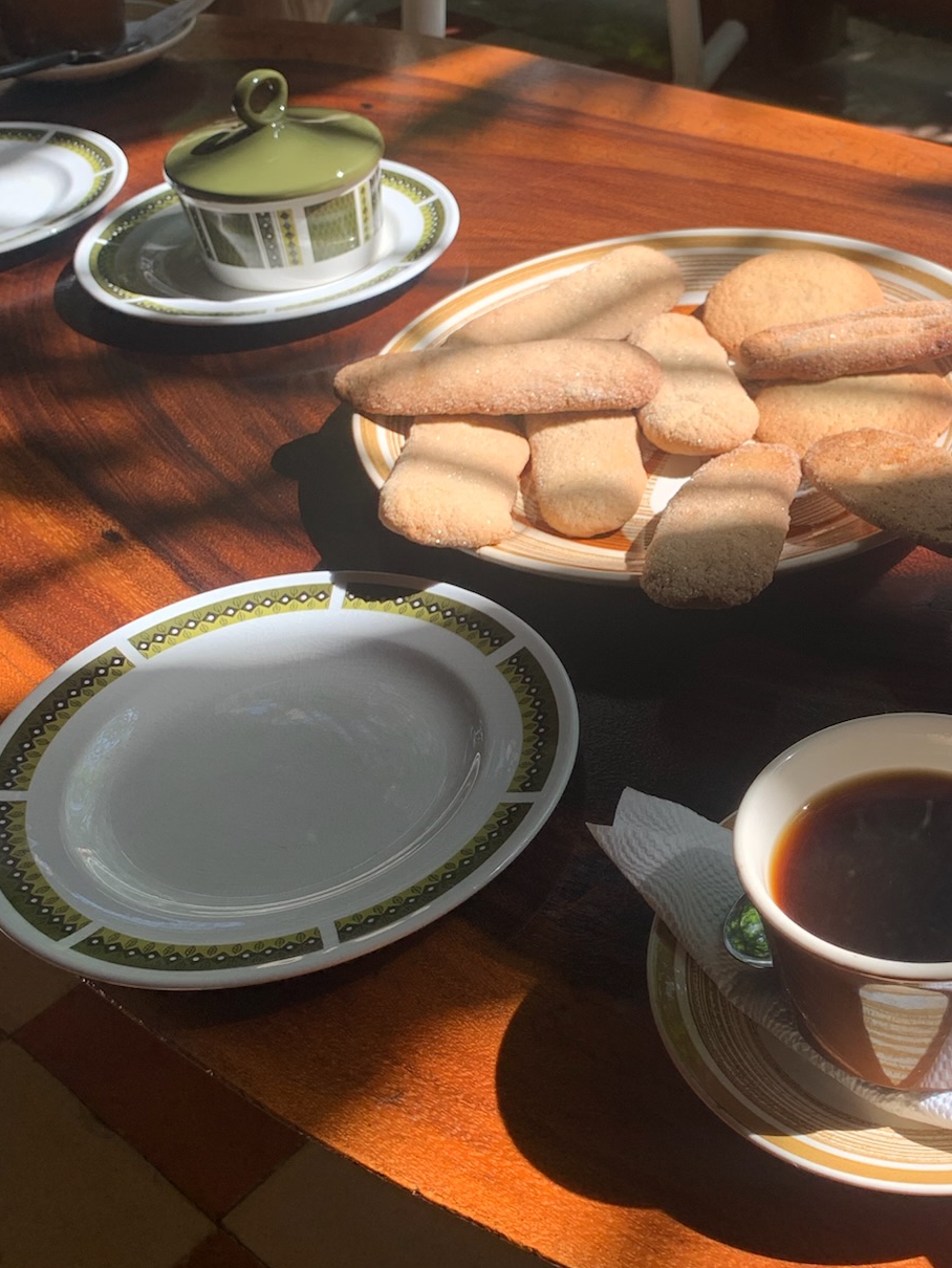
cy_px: 640
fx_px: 1613
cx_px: 733
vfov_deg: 42.9
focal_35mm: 44
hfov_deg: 32.2
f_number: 1.8
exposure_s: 1/583
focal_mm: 4.25
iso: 25
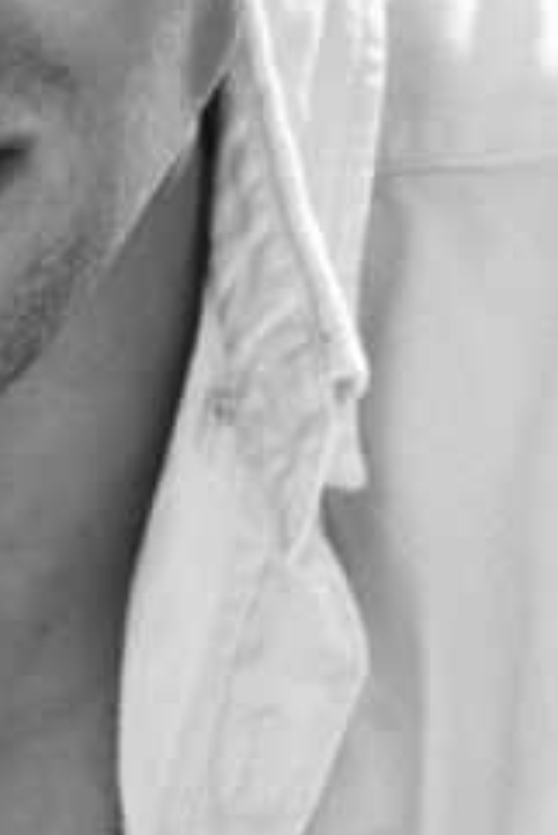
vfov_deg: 7.3
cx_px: -227
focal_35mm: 282
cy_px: 343
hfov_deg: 4.9
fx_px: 6547
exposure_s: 1/200
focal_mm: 85
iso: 100
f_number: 11
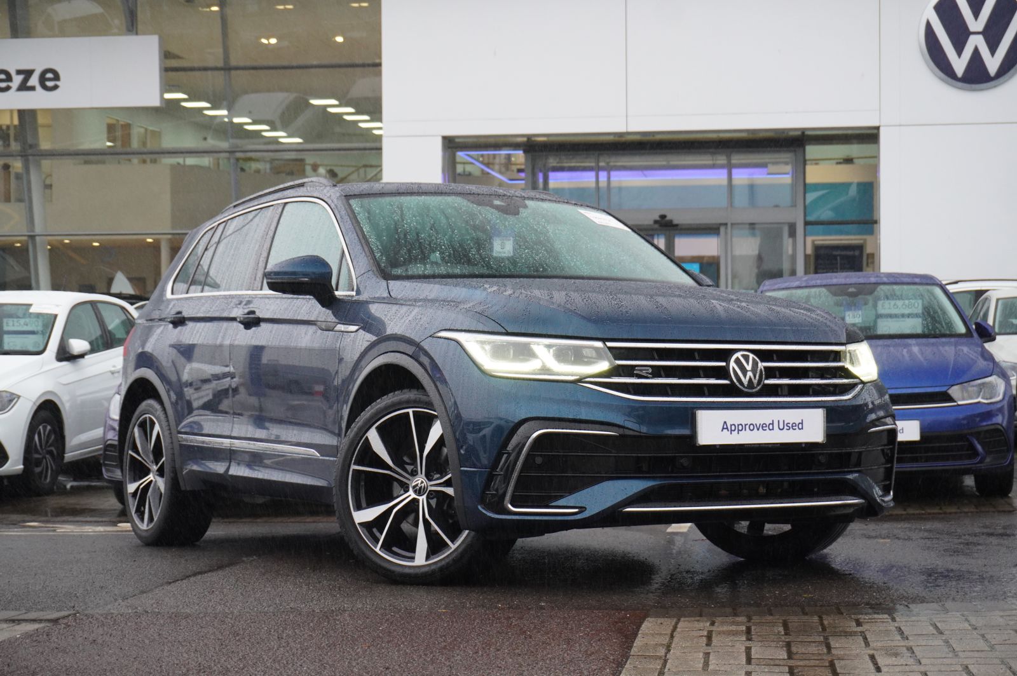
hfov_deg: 31.2
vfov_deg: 21.0
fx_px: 1821
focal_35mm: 64
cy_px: 338
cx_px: 508
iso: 1250
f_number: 5.6
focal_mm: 43
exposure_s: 1/160
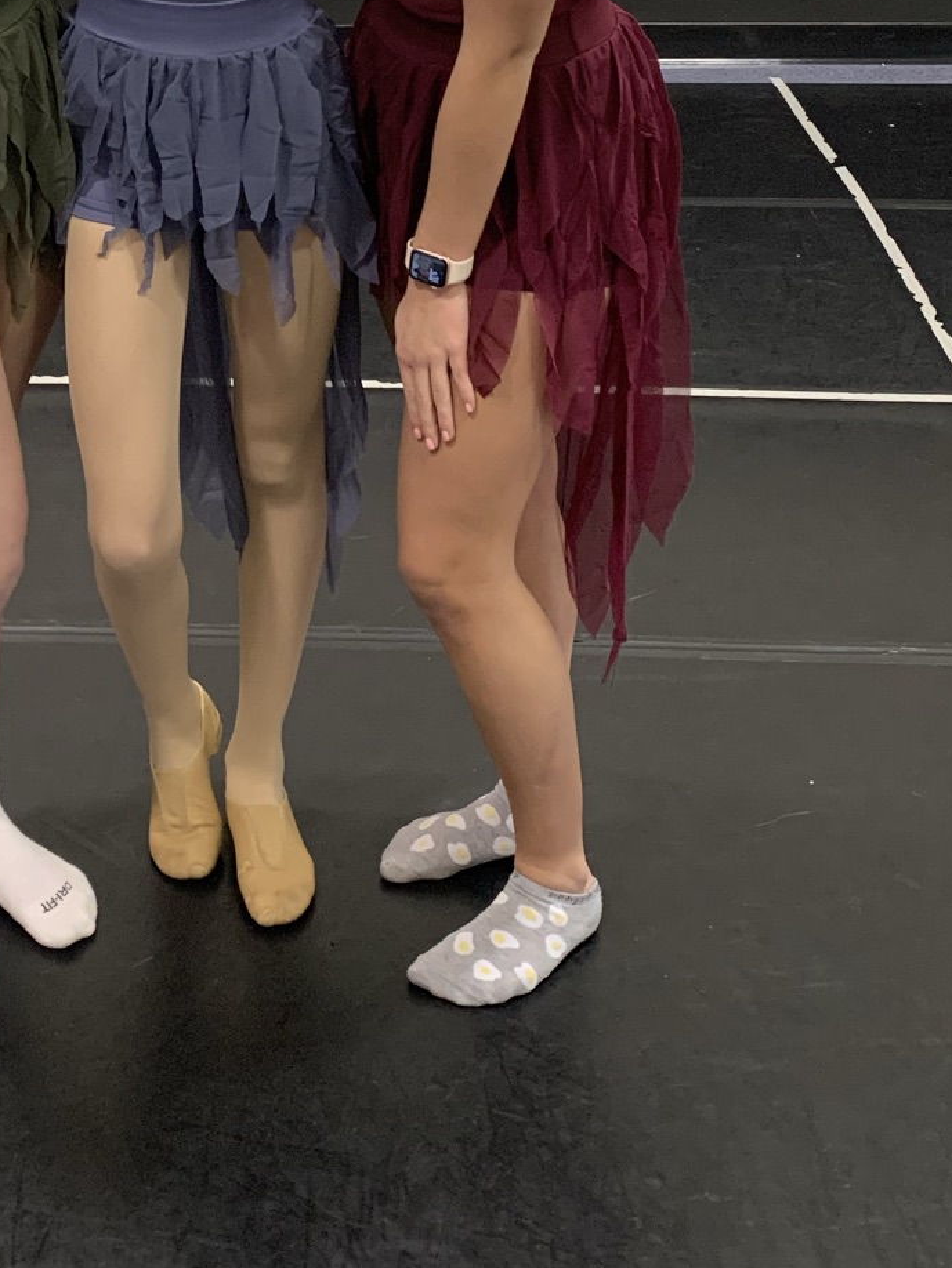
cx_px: 141
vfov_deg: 31.1
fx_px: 2126
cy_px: 46
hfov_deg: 24.7
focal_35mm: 58
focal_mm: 4.25
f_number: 1.8
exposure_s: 1/60
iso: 200
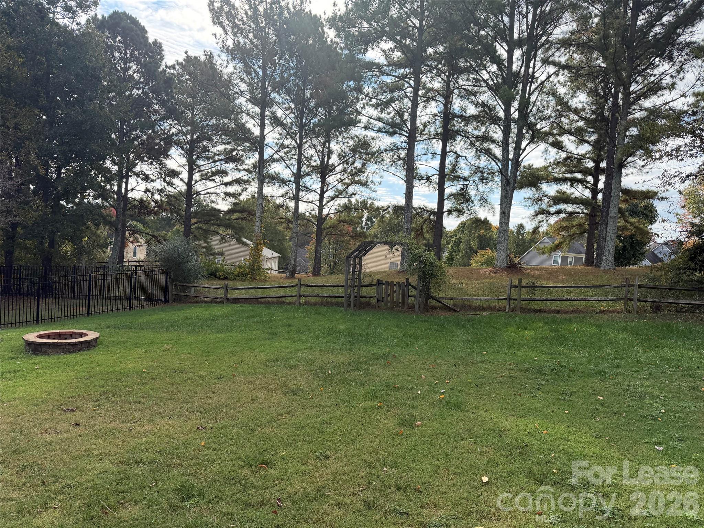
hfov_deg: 71.6
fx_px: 488
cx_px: 352
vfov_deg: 56.8
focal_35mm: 24
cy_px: 264
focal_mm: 6.76
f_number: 1.78
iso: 100
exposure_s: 1/2801
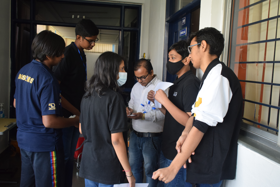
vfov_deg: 36.9
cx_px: 140
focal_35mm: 36
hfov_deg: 53.1
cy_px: 94
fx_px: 280
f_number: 3.8
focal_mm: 24
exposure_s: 1/160
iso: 1600
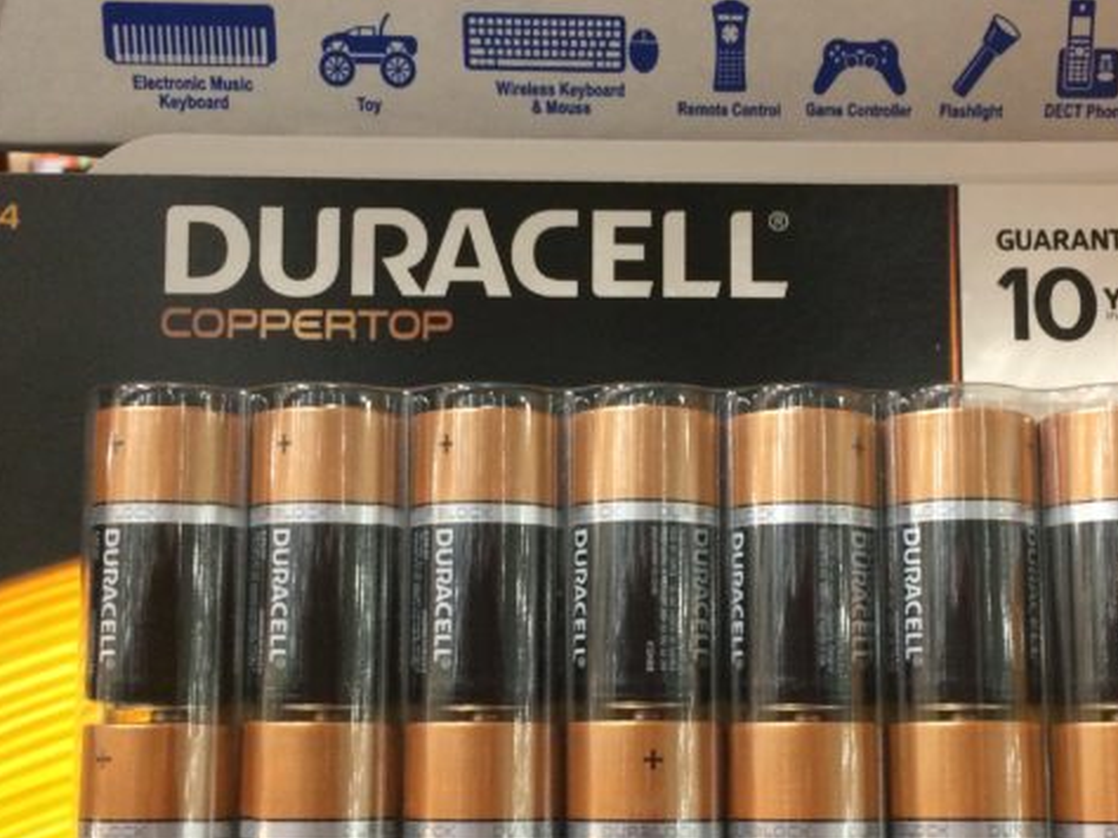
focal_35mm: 47
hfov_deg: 40.2
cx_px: 701
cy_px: 564
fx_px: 1517
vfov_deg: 30.6
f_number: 2.2
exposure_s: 1/30
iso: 250
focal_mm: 4.15
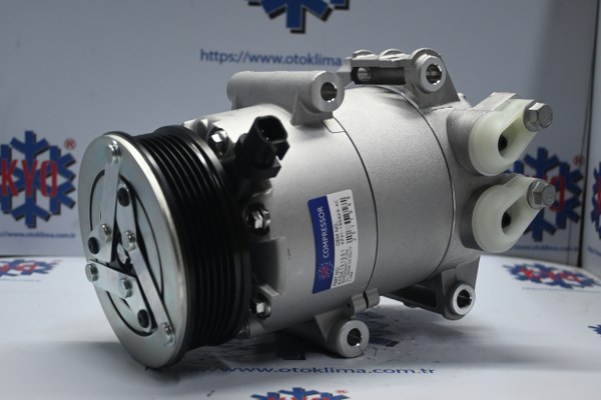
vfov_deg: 25.8
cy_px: 200
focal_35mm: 52
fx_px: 876
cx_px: 300
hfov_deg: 37.9
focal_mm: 35
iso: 640
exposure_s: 1/60
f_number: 5.3
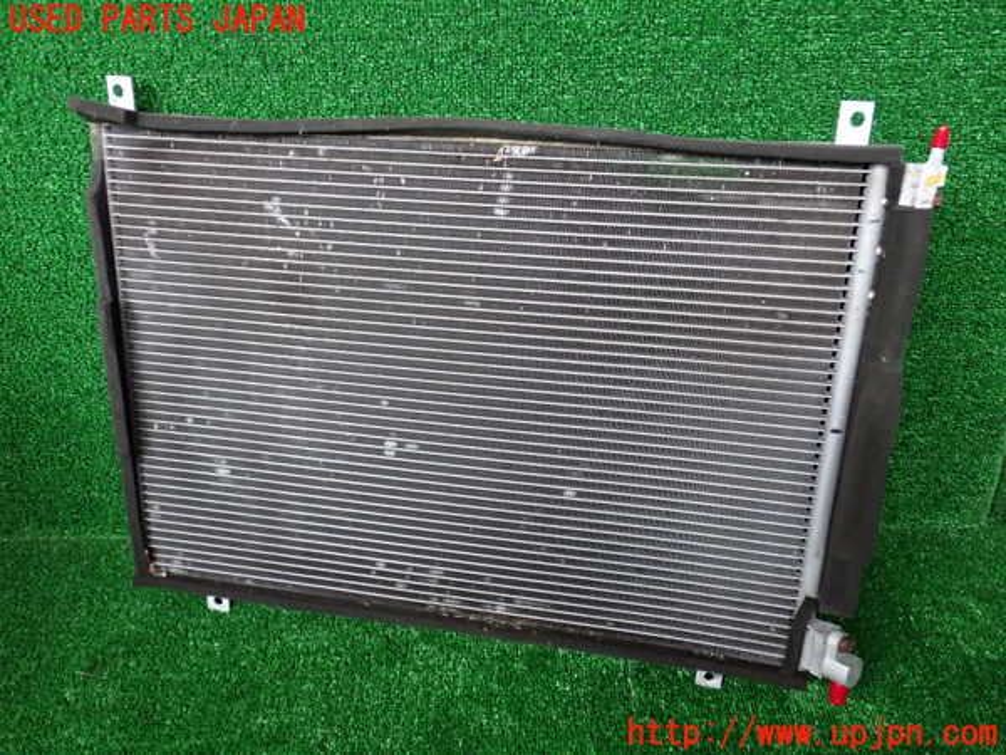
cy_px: 378
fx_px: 872
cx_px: 503
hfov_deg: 60.0
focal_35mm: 30
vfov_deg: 46.8
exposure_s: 1/30
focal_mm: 5.4
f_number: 2.3
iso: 640
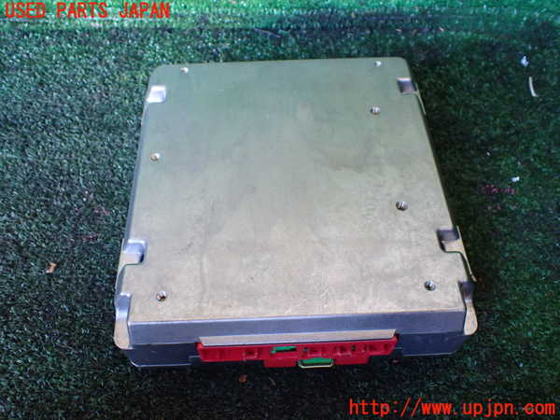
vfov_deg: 46.8
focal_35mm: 30
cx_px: 280
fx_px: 485
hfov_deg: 60.0
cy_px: 210
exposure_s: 1/60
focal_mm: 5.4
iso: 800
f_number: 2.3
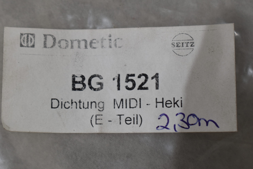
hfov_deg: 26.0
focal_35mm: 78
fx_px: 548
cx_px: 126
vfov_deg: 17.5
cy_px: 84
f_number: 8
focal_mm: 52
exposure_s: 1/60
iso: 400
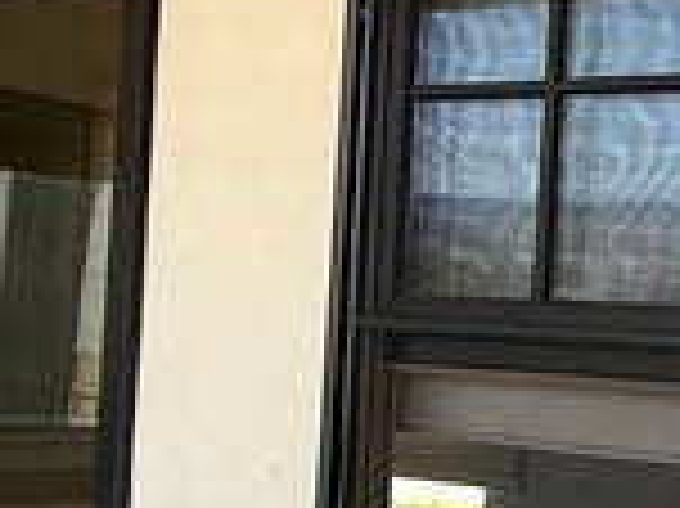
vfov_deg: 15.5
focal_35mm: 95
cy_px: 301
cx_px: -432
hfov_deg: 17.8
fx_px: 1865
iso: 40
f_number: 2.2
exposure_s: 1/168
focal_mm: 2.22
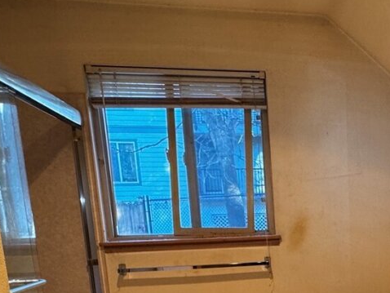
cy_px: 301
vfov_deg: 32.1
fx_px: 462
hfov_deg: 42.0
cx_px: 351
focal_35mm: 41
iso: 200
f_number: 2.2
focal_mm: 2.22
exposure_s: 1/60
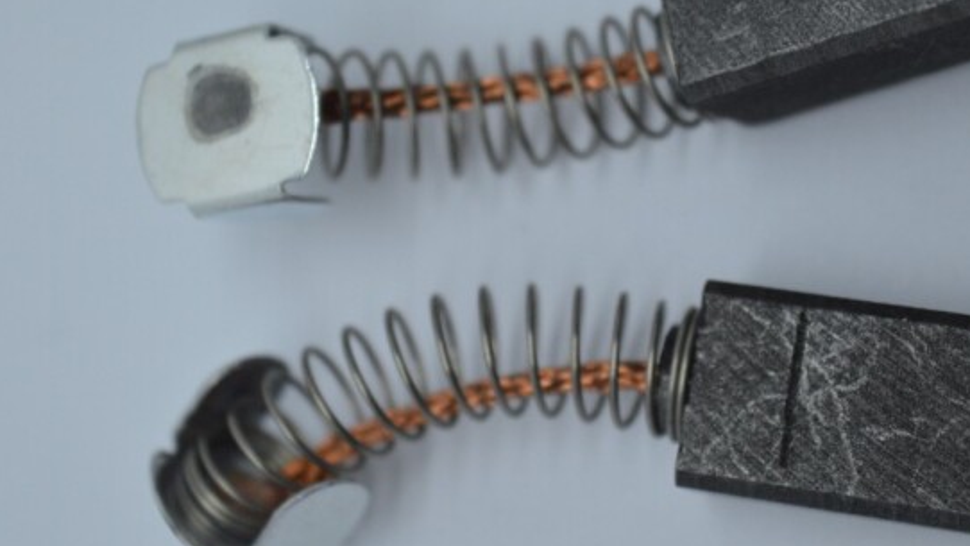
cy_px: 223
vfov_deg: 10.6
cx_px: 580
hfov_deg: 18.7
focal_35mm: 115
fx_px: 2950
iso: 400
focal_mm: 55
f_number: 5.6
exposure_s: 1/125
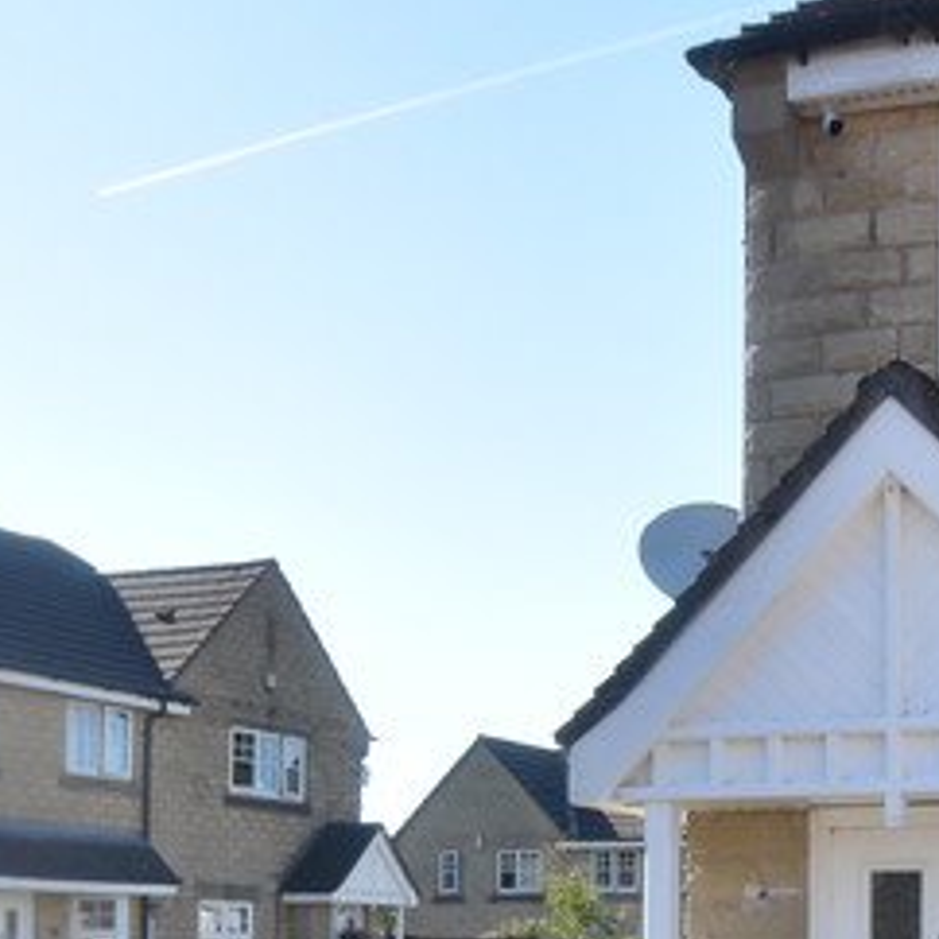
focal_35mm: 54
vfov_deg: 30.2
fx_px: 1657
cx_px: 958
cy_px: 859
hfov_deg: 29.4
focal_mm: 10
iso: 400
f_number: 5
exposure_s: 1/1250
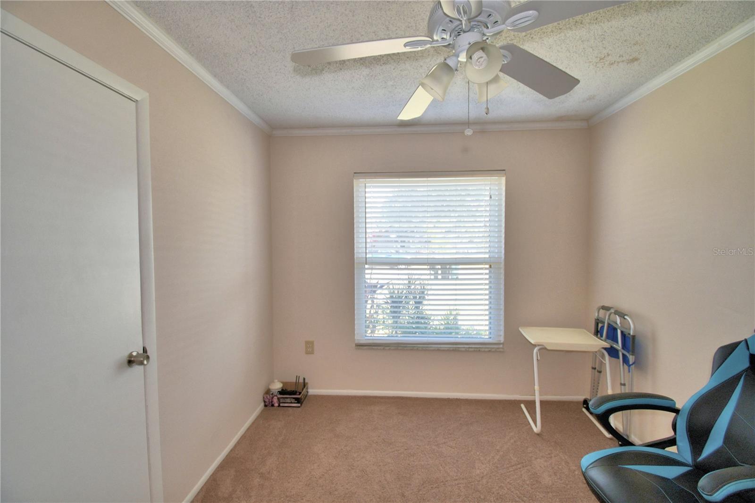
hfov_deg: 100.4
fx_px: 314
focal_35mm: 15
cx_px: 378
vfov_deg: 77.3
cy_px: 252
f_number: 4.5
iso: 200
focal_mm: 10
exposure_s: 1/50
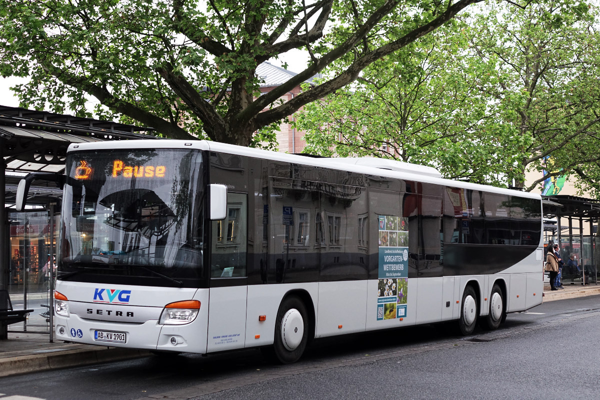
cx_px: 300
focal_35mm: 65
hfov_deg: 31.0
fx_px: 1083
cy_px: 200
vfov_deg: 20.9
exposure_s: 1/80
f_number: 2.8
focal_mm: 23.79
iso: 400
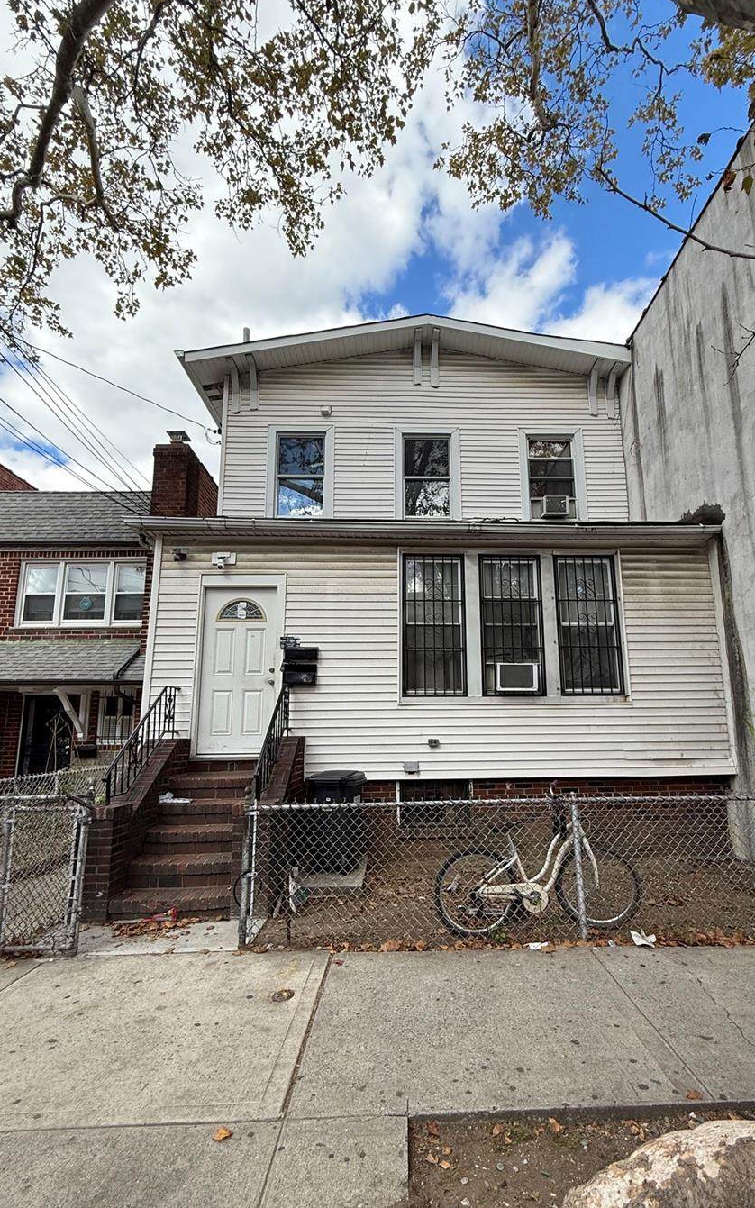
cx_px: 419
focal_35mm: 17
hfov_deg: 67.8
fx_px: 560
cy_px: 650
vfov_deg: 94.2
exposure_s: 1/770
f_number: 2.2
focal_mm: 2.22
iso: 64
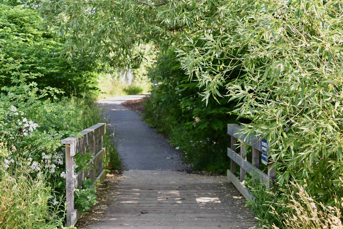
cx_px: 172
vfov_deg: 19.5
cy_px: 114
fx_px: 667
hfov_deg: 28.8
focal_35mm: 70
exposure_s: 1/125
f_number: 5.6
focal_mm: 70
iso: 400
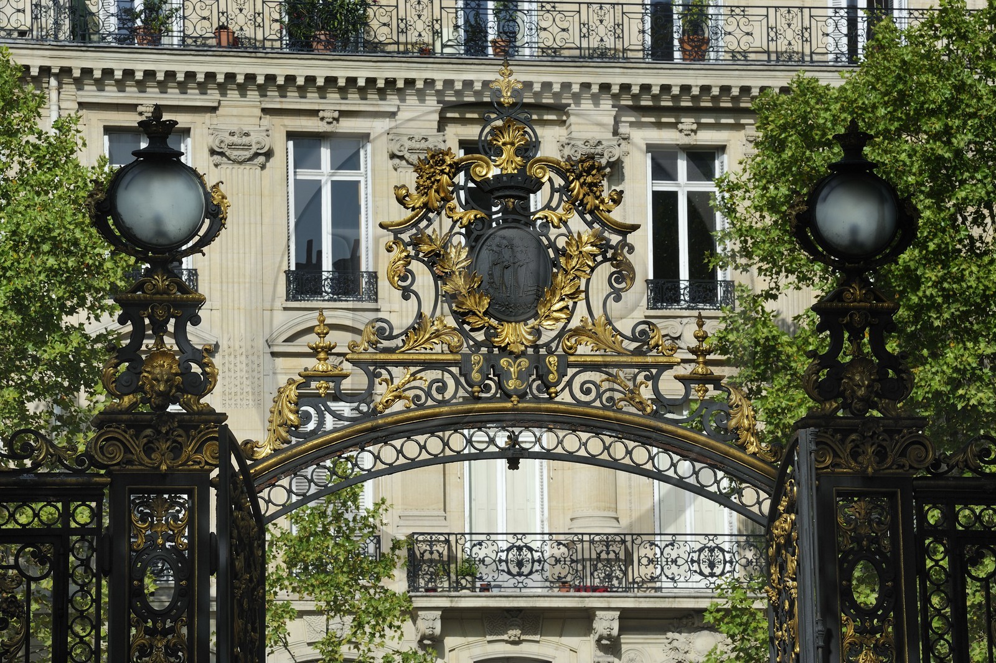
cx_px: 498
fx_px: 4285
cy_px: 332
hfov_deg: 13.3
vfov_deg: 8.8
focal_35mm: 155
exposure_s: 1/200
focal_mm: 155
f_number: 13
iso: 200
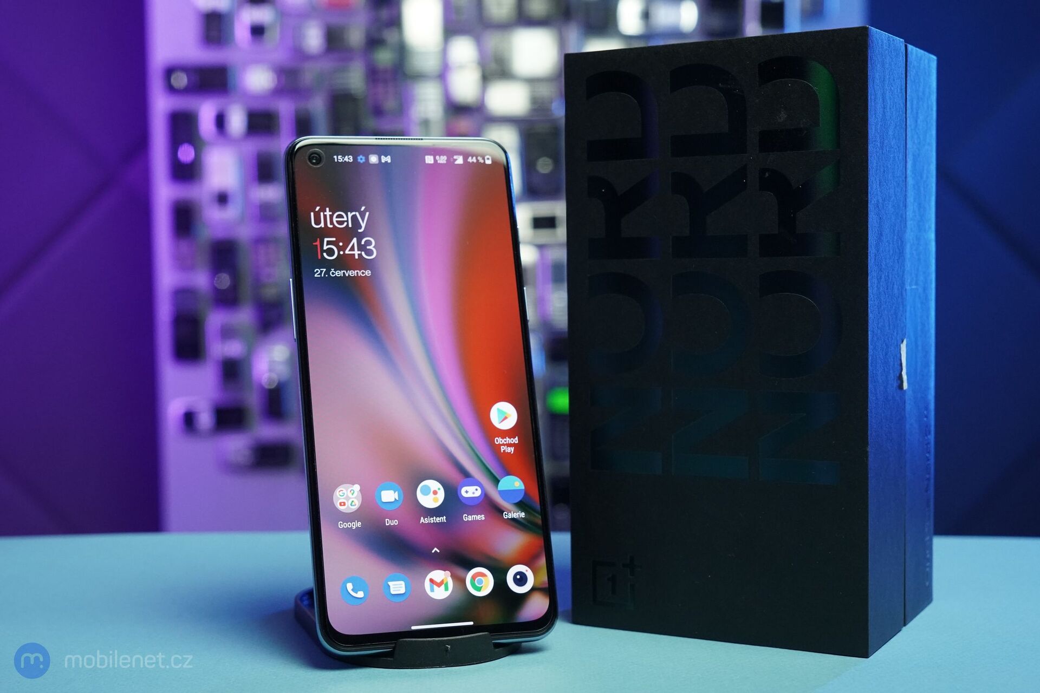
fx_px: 1300
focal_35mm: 45
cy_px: 346
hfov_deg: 43.6
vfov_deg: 29.9
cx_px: 520
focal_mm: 45
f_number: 7.1
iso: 4000
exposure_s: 1/160
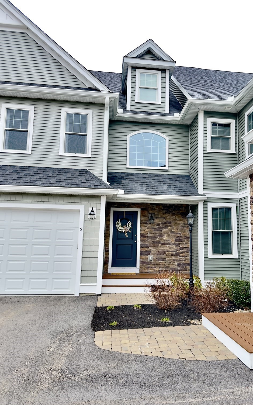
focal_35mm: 26
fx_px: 287
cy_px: 200
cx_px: 150
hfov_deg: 47.3
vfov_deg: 70.4
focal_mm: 6.86
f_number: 1.78
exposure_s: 1/251
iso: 80
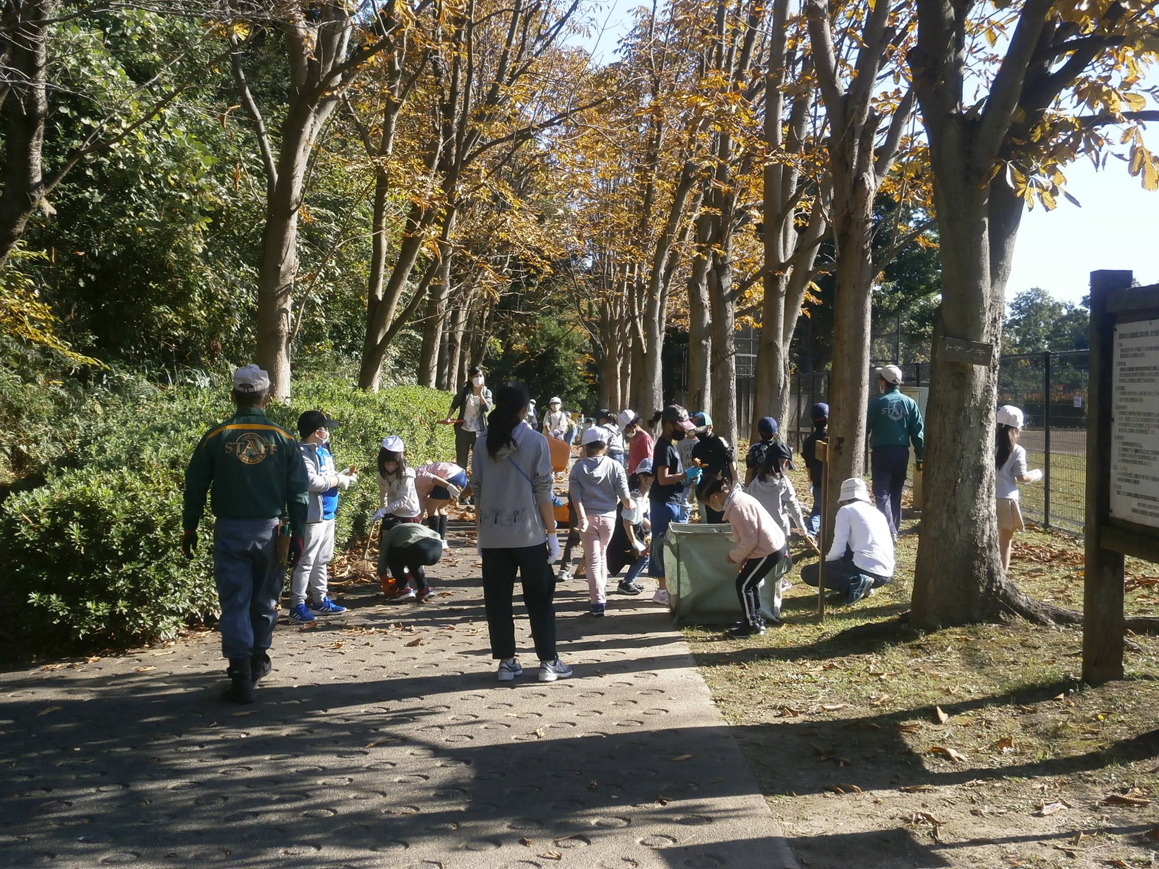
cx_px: 580
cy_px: 434
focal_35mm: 47
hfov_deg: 40.4
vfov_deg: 30.9
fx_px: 1574
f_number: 3.4
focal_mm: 8.3
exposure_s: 1/320
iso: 80
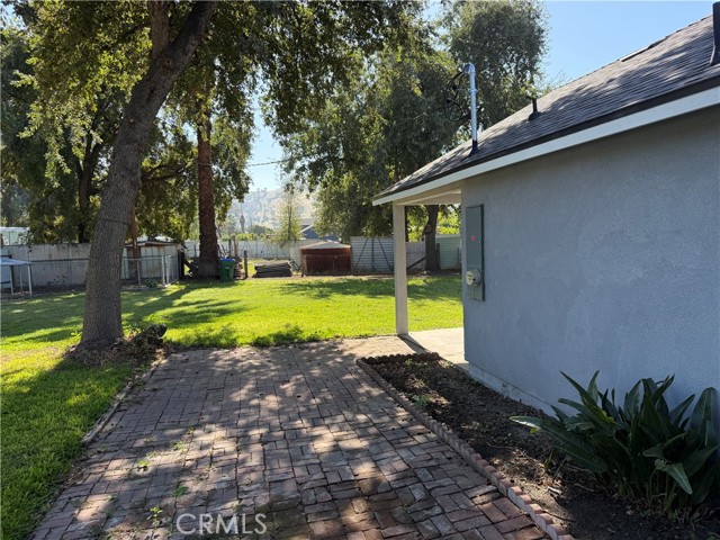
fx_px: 499
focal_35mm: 24
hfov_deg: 71.6
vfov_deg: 56.8
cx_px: 360
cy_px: 270
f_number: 1.78
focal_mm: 6.76
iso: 100
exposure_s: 1/1385
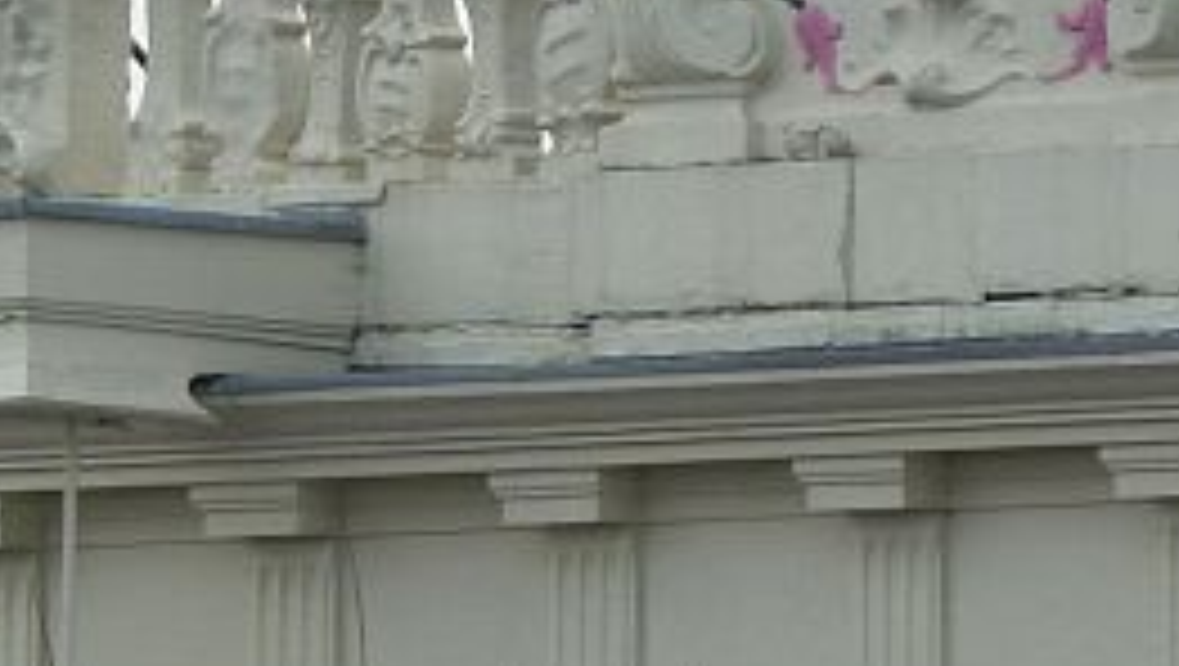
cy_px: 364
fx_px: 29886
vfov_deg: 1.3
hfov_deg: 2.3
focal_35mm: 955
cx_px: 459
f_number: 4.6
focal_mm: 37
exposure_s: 1/100
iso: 125
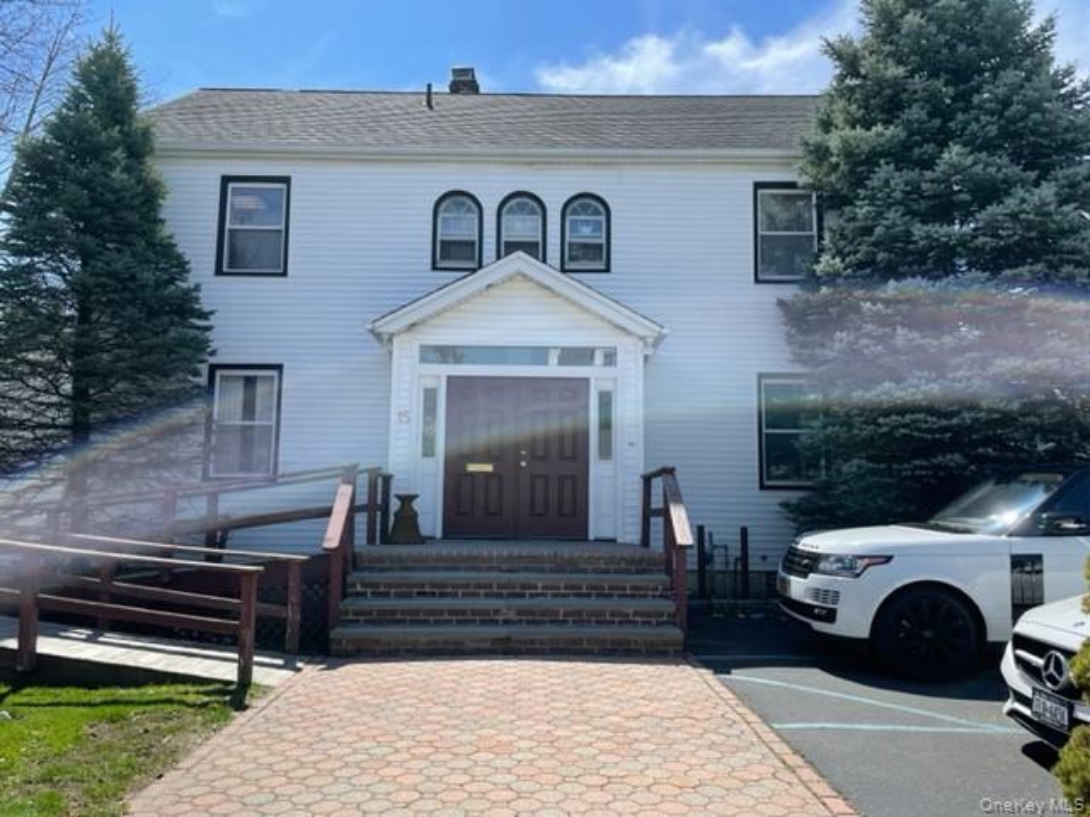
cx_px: 545
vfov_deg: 53.1
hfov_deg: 67.3
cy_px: 408
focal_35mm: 26
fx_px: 819
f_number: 1.6
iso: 32
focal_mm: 4.2
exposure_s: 1/2398
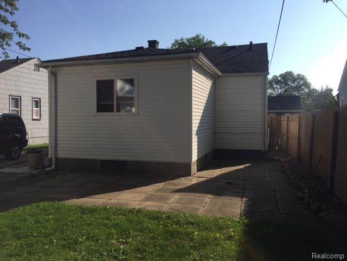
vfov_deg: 48.2
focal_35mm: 29
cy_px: 130
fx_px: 291
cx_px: 174
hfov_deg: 61.7
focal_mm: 4.15
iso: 32
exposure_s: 1/2198
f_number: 2.2
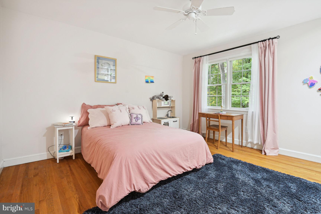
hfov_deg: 96.7
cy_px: 107
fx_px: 143
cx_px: 160
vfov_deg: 73.7
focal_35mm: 16
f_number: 8
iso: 400
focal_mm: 16
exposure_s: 1/1.25
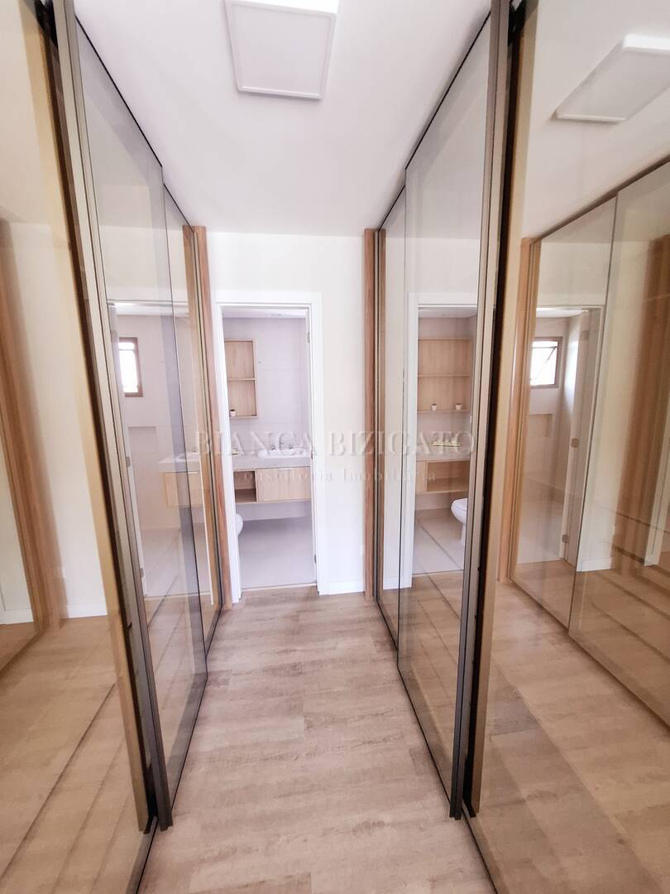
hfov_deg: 89.9
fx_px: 335
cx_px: 335
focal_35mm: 13
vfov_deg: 106.2
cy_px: 447
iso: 200
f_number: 2.2
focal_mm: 1.74
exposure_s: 1/30
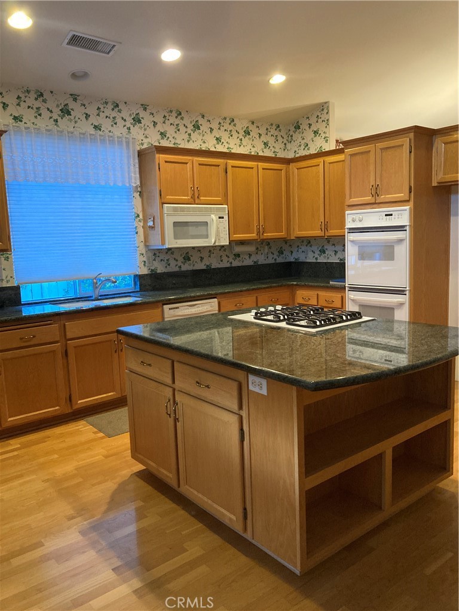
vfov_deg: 63.4
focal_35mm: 28
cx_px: 230
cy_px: 306
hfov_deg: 49.7
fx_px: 495
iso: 320
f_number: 1.8
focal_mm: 3.99
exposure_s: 1/40
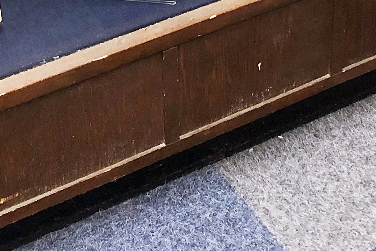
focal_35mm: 97
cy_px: -182
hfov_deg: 21.0
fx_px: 1013
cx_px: 187
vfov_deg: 12.9
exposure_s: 1/9
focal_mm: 4
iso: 100
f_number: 1.8
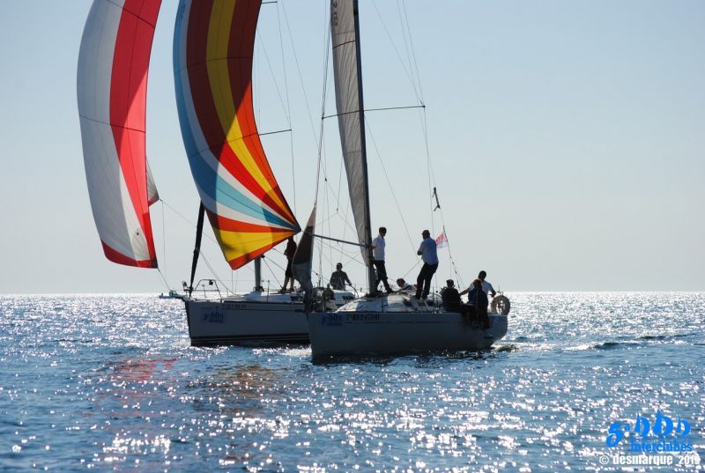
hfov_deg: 13.4
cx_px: 352
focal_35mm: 153
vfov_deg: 9.0
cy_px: 236
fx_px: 3002
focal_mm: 102
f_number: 8
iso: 100
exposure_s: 1/1000
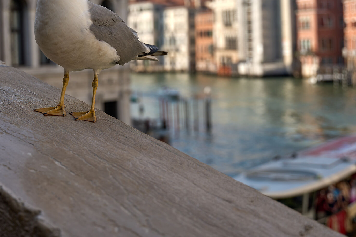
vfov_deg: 17.7
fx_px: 752
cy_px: 32
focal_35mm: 76
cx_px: 170
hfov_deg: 26.6
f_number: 2.8
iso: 100
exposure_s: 1/2500
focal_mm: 43.6
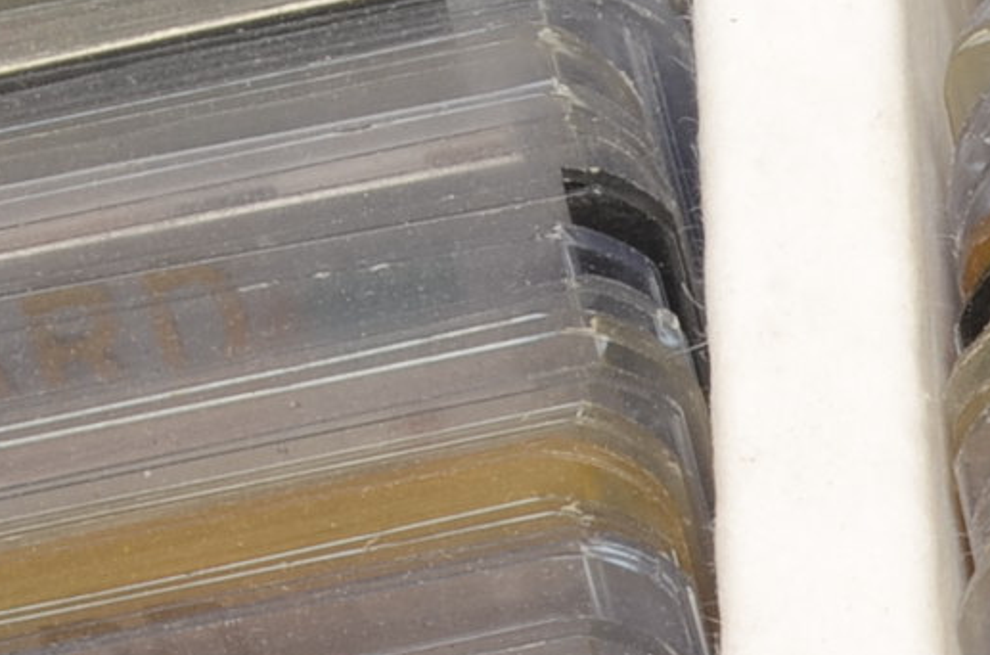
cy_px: 1205
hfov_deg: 5.1
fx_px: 10792
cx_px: 2093
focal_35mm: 393
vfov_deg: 3.5
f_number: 22
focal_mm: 55
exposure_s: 1/160
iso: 100
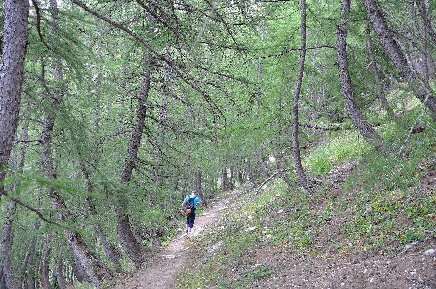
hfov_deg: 53.2
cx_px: 218
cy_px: 144
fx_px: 435
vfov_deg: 36.8
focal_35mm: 36
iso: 200
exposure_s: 1/60
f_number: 4
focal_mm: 24
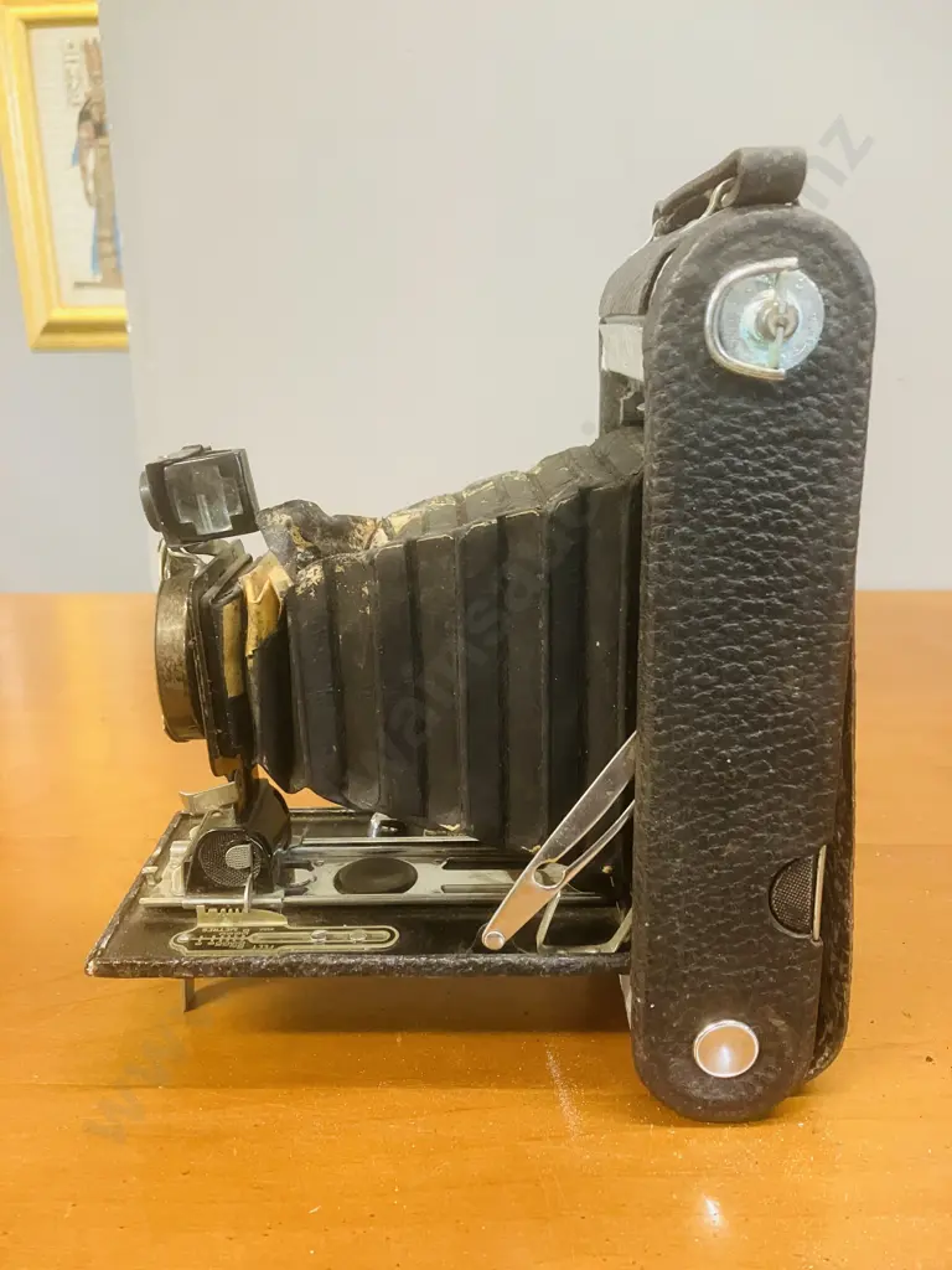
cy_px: 635
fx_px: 1027
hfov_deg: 49.7
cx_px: 476
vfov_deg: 63.4
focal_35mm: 28
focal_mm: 3.99
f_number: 1.8
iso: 250
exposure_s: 1/33
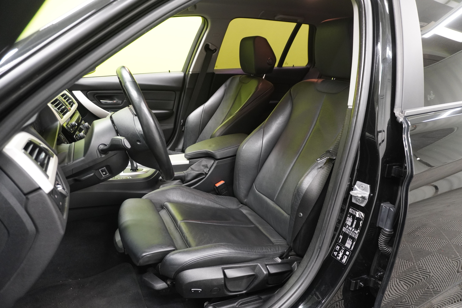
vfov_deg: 53.1
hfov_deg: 73.7
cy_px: 154
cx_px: 231
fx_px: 308
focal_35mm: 24
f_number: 3.5
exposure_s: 1/30
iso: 1600
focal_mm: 16
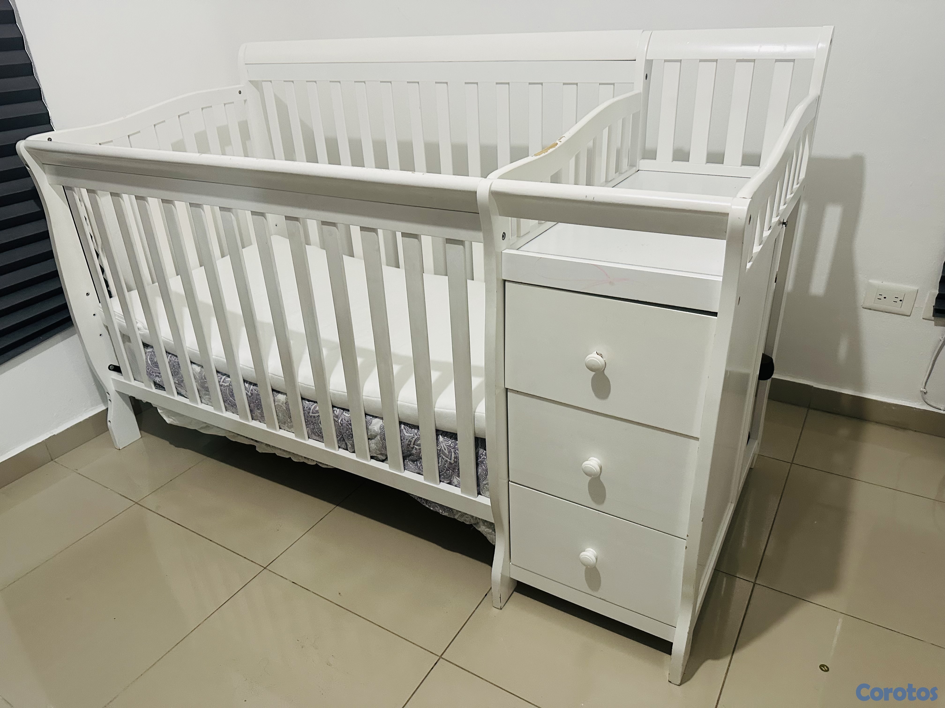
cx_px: 472
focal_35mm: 24
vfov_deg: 56.8
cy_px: 354
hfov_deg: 71.6
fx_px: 655
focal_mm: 6.86
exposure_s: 1/60
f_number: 1.78
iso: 400
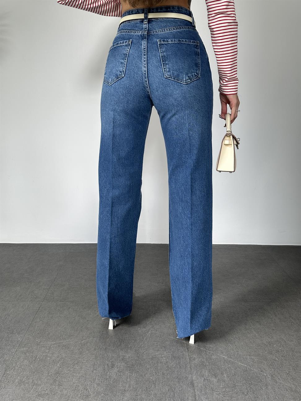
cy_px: 200
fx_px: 278
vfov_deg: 71.6
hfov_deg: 56.8
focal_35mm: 24
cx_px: 150
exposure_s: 1/121
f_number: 1.78
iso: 80
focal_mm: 6.86
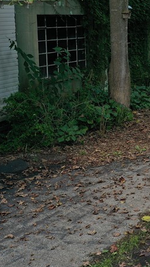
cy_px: 77
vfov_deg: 29.4
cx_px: 221
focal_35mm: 71
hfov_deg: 15.7
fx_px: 503
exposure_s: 1/50
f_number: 4.5
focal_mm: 10.26
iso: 100
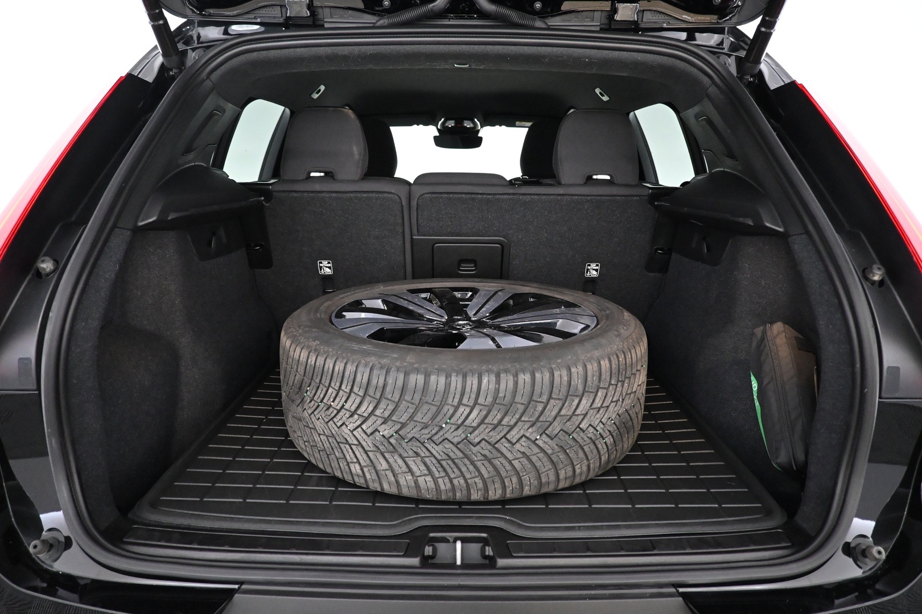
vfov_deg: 53.1
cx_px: 461
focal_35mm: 24
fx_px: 615
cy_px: 307
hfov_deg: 73.7
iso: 4500
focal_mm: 16
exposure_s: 1/60
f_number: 3.5
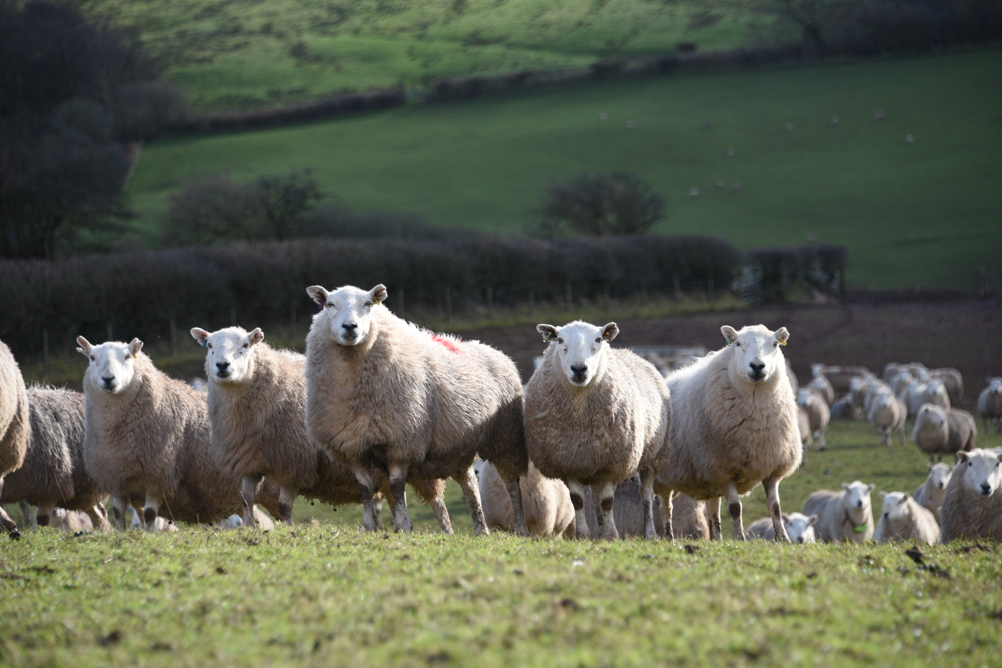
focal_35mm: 170
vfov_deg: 8.1
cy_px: 334
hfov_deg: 12.1
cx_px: 501
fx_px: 4731
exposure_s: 1/1000
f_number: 5.6
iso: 800
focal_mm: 170
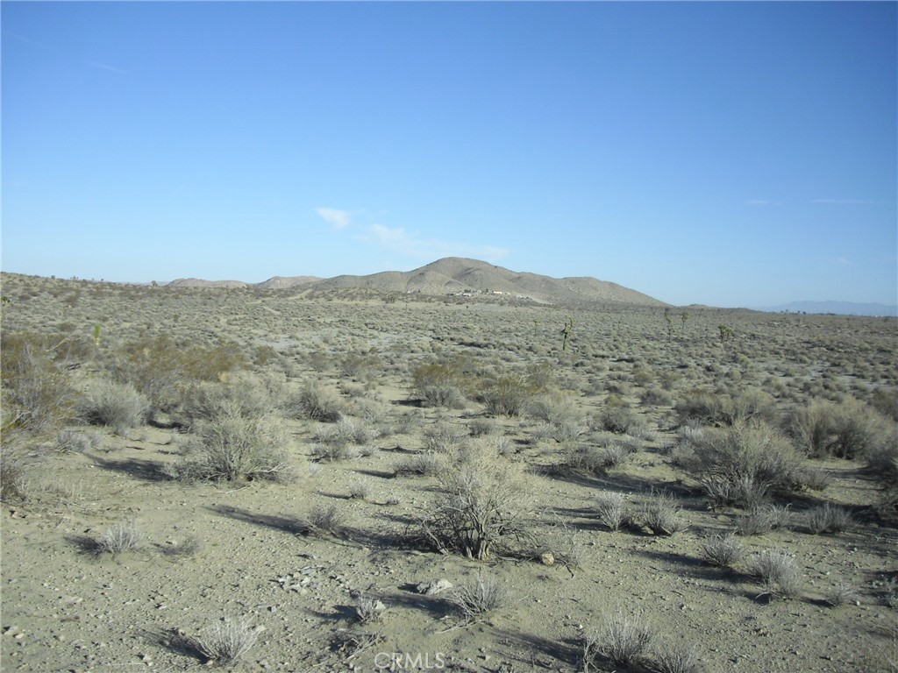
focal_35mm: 38
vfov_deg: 37.7
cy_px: 336
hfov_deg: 49.0
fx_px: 986
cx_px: 449
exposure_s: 1/250
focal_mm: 6.2
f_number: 8
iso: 100
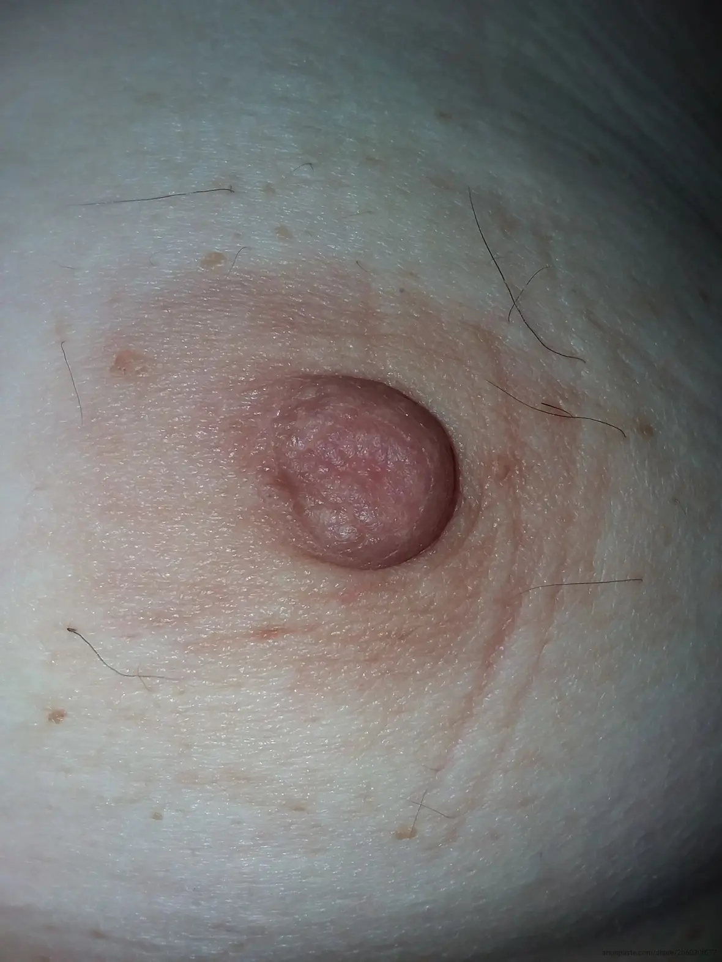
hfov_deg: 48.2
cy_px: 481
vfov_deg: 61.7
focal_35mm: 29
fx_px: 806
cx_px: 361
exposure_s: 1/1374
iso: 40
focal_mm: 2.47
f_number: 1.9
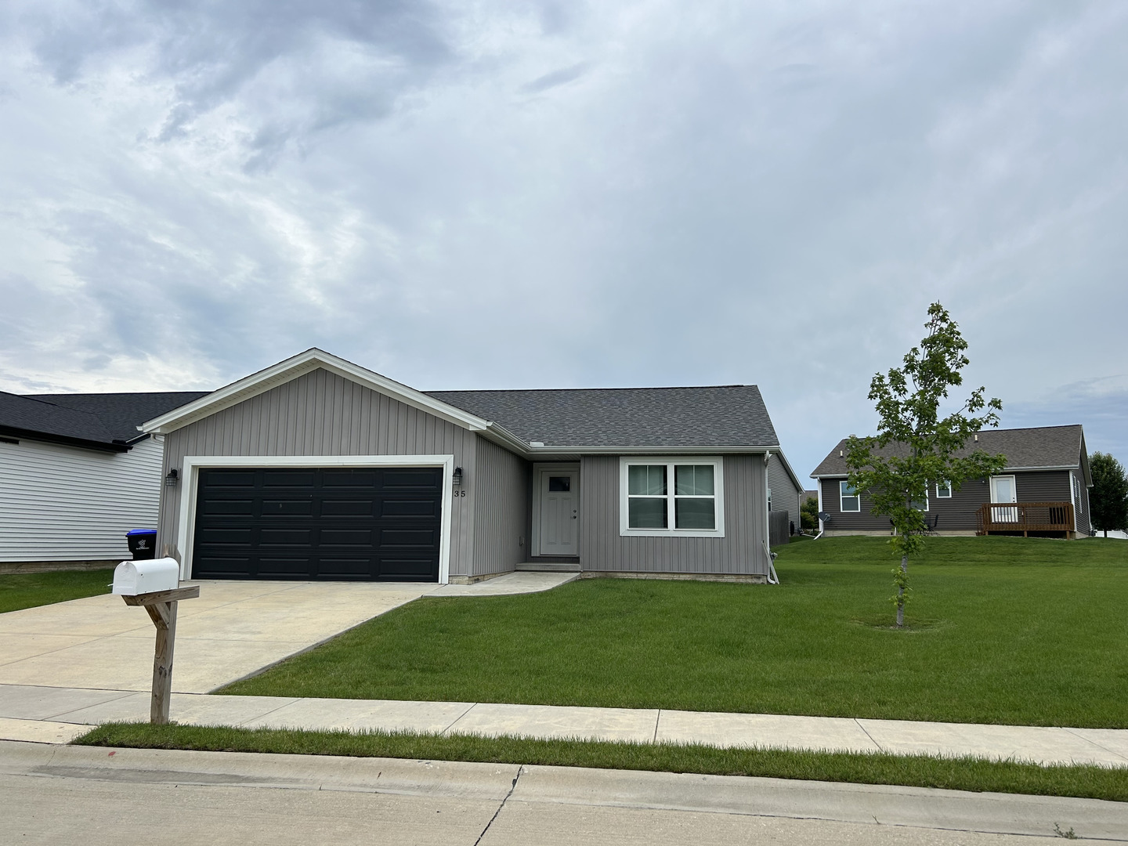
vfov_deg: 53.1
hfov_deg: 67.3
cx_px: 564
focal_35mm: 26
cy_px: 423
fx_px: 847
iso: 50
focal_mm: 5.7
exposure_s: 1/4831
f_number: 1.5
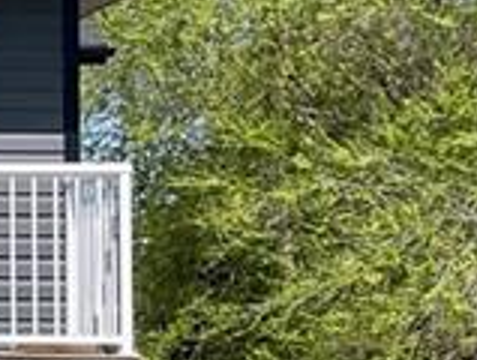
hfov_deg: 9.5
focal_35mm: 167
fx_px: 2306
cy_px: 237
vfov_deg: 8.9
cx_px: -909
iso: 32
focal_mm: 4.2
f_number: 1.6
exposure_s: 1/4132
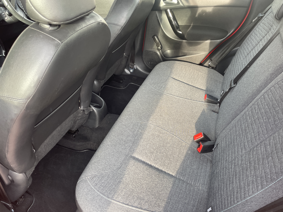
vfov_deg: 53.1
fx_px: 213
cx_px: 142
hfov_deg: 67.3
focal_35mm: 26
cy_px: 106
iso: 125
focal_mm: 4.2
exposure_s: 1/107
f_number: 1.6
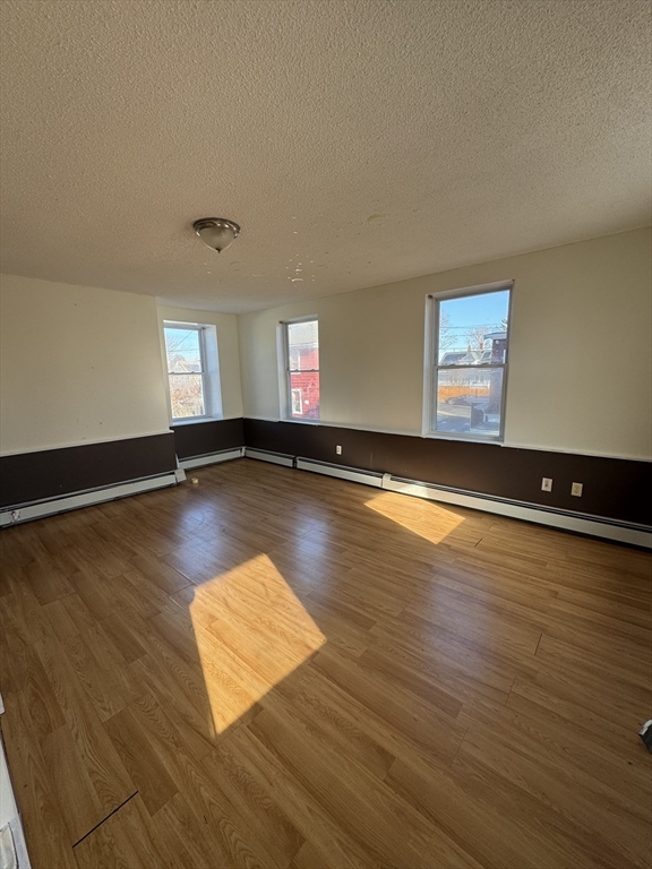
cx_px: 326
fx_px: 352
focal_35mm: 14
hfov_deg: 85.7
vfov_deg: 102.1
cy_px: 434
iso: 40
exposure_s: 1/106
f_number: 2.2
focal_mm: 2.22
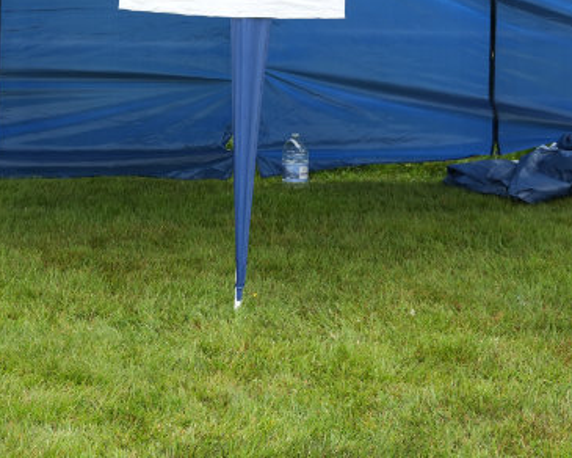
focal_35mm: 85
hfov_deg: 22.5
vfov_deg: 17.6
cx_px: 230
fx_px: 1435
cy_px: -24
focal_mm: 32.3
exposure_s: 1/500
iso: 500
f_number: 3.5
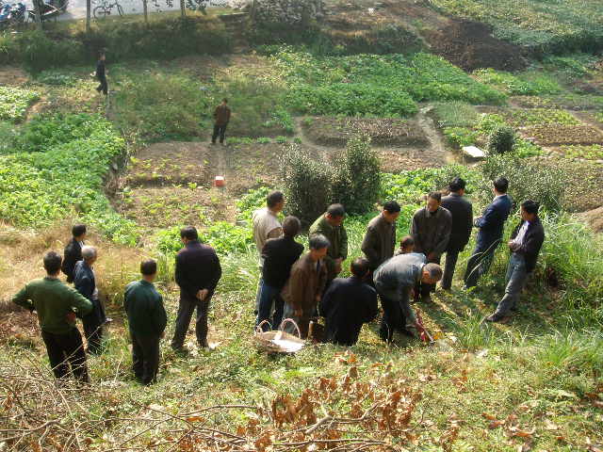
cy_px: 226
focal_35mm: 38
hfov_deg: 49.0
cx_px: 302
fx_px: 662
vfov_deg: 37.7
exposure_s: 1/68
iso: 64
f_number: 5.7
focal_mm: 6.4
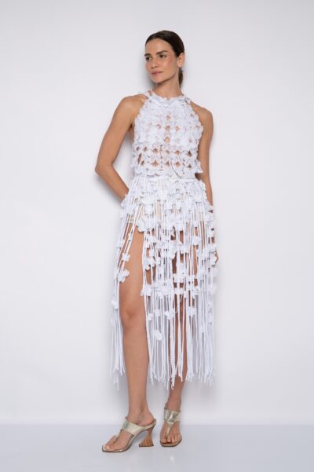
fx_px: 629
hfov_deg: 28.0
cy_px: 236
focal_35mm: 48
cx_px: 157
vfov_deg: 41.1
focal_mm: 48
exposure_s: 1/160
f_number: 5
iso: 200
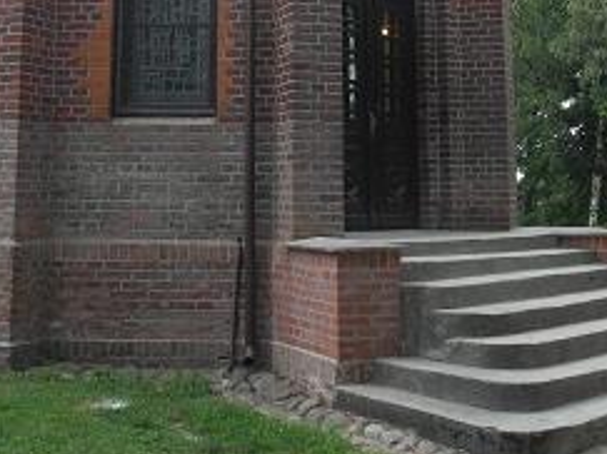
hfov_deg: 32.7
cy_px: -2
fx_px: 1034
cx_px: 290
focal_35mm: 59
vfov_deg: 23.7
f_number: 2.8
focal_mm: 6
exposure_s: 1/100
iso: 100
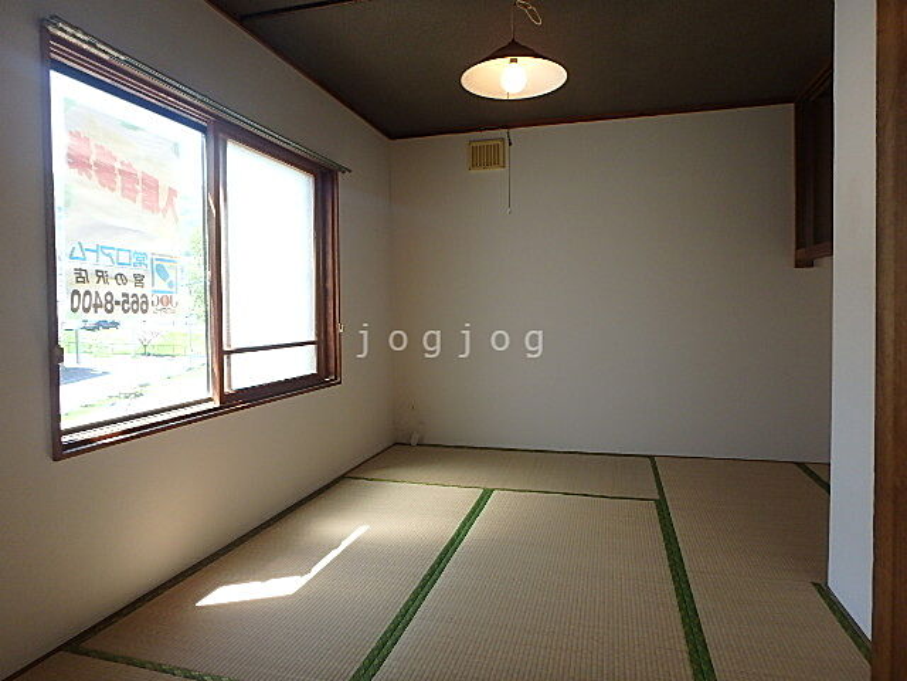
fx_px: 550
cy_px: 340
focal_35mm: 21
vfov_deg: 63.4
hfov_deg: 79.0
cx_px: 454
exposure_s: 1/80
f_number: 3.5
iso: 125
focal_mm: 3.7
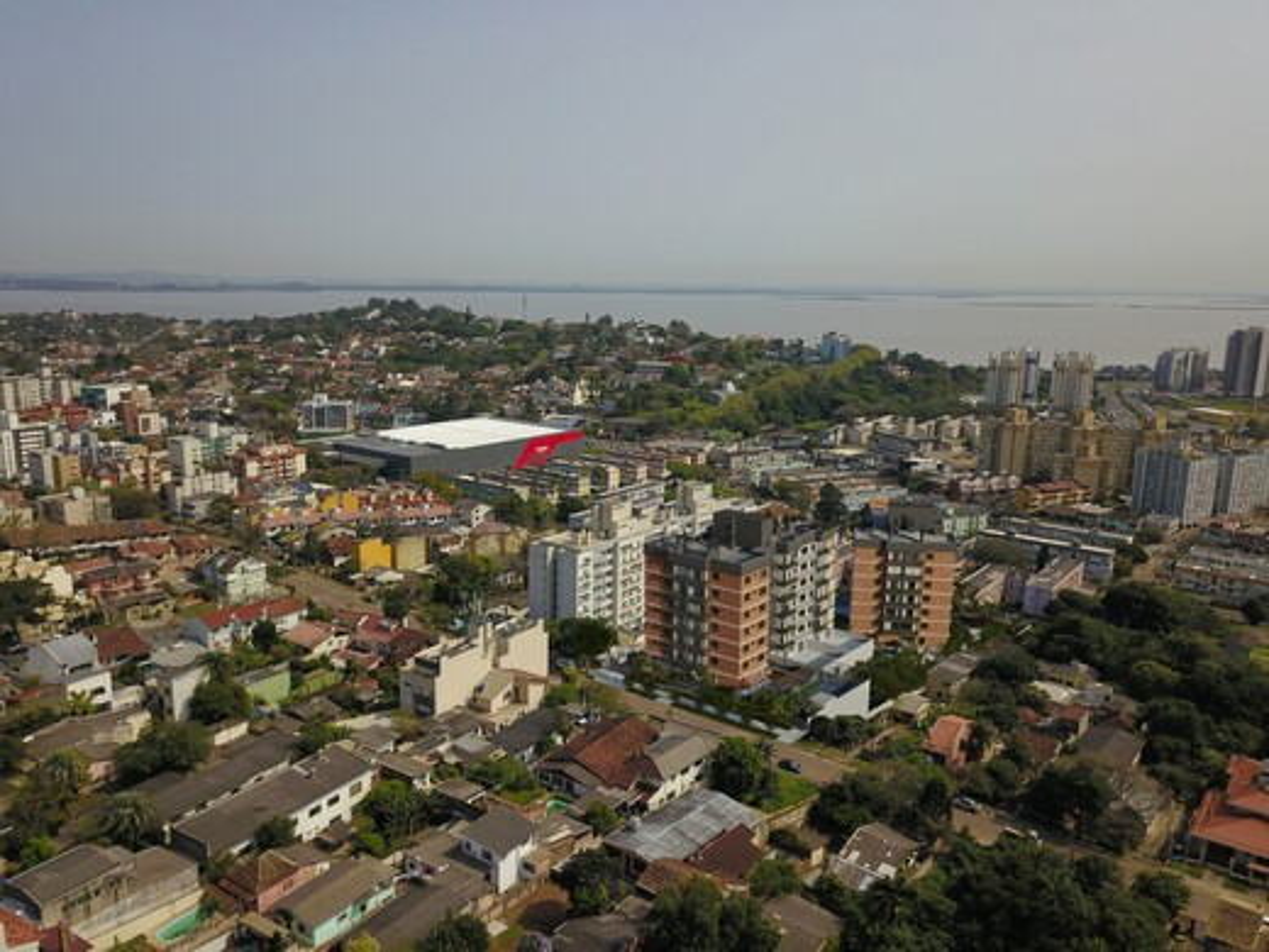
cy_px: 476
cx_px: 634
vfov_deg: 53.1
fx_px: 953
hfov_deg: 67.3
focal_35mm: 26
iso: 100
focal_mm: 4.73
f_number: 2.2
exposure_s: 1/2500
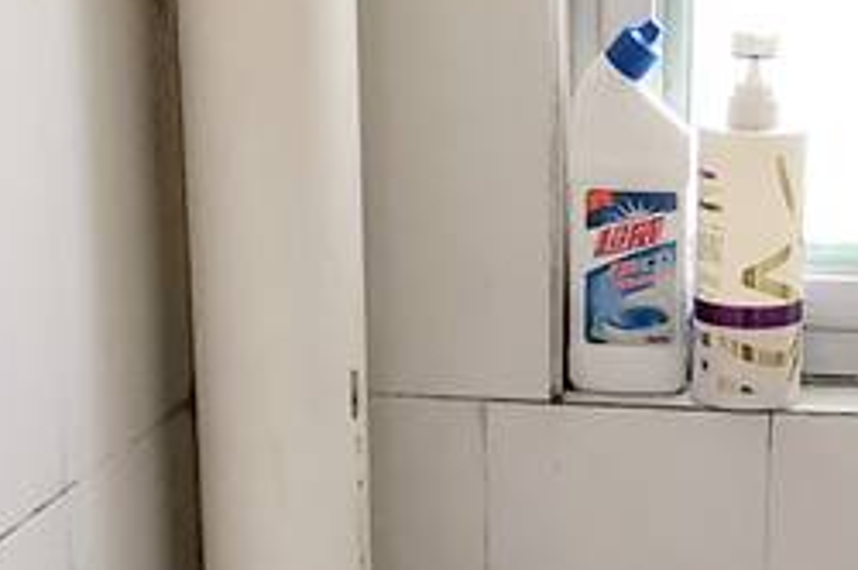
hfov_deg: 19.6
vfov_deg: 13.2
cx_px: 786
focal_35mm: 102
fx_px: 2428
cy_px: 604
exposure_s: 1/100
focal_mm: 2.26
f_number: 2.2
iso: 160
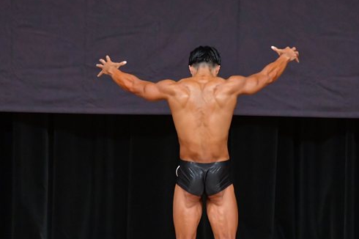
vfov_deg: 3.2
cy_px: 169
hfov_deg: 4.8
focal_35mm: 427
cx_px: 201
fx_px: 4255
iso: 5000
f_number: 5.6
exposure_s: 1/400
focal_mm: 180
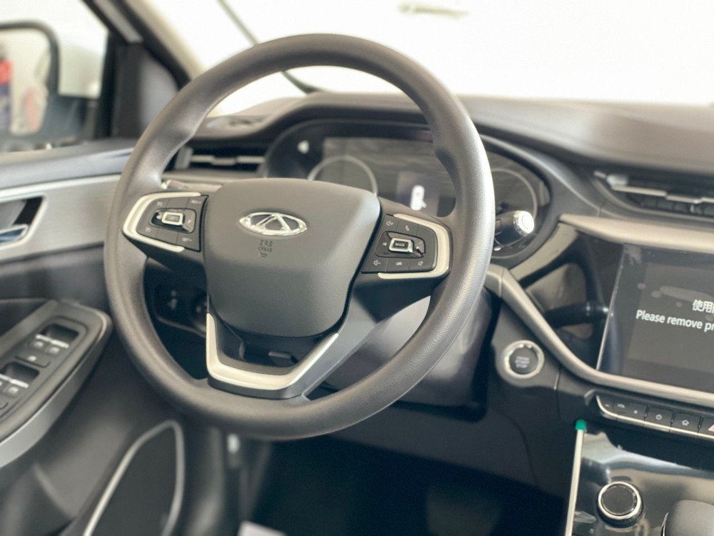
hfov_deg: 36.8
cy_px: 268
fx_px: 1073
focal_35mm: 52
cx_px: 357
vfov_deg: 28.0
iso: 400
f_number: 2
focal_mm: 6
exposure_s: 1/40
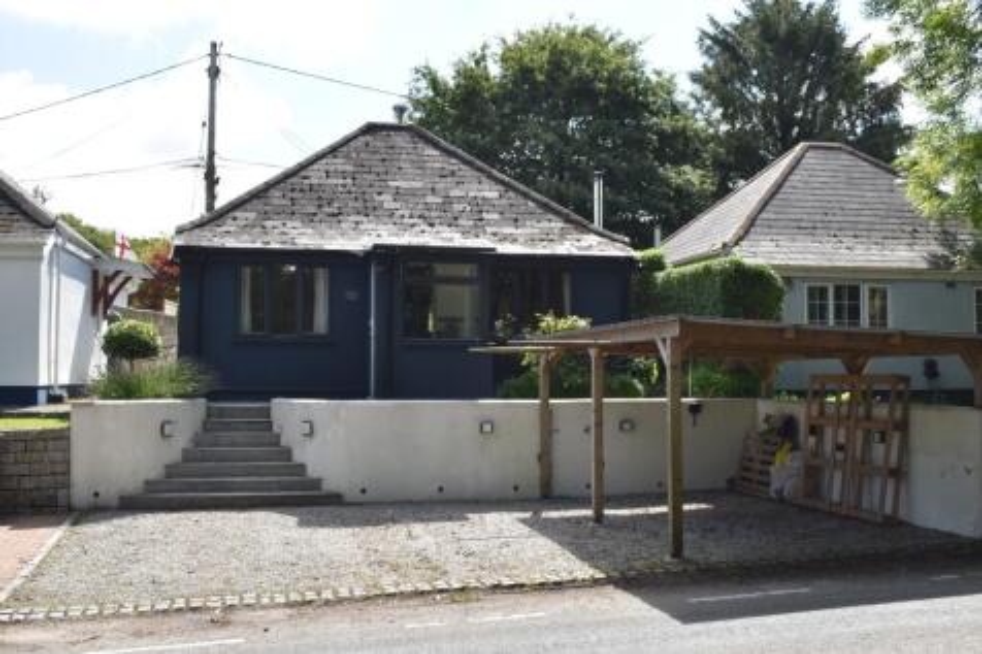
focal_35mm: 38
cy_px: 327
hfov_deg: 51.3
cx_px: 491
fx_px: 1023
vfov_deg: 35.5
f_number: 8
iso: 100
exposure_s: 1/200
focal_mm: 25
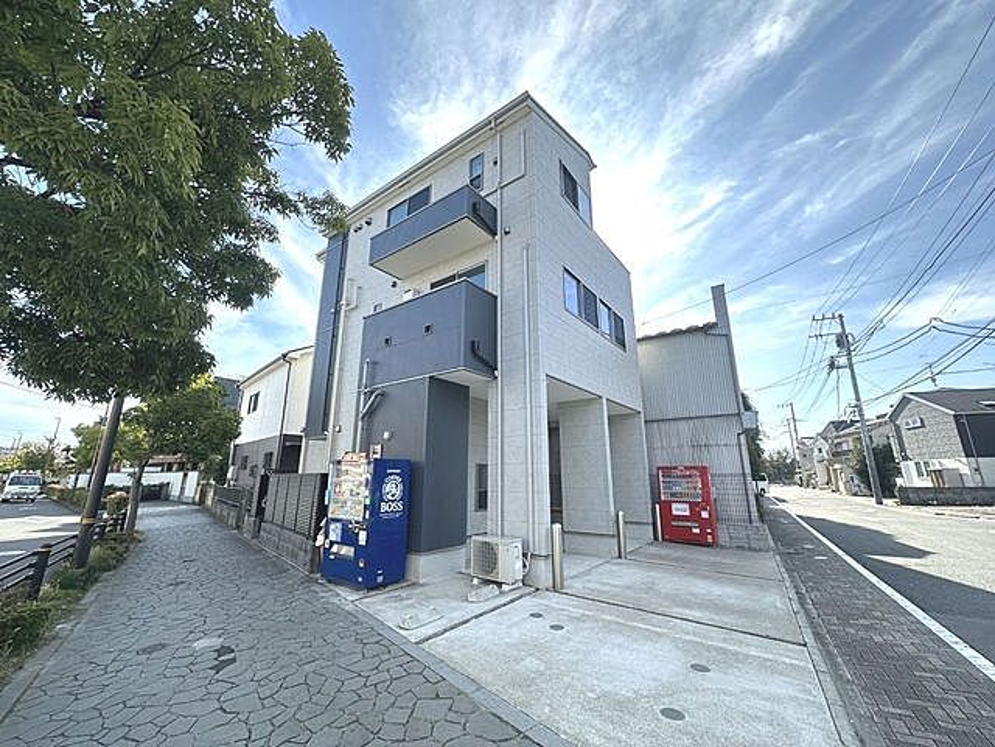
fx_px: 402
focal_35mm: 14
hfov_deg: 102.1
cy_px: 374
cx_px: 498
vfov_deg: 85.7
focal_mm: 2.22
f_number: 2.2
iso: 50
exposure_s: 1/759
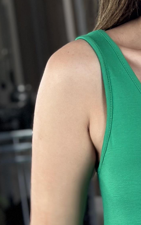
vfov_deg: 11.4
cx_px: 242
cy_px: 163
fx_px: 1125
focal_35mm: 183
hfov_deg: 7.0
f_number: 1.78
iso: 125
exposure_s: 1/60
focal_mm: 6.86
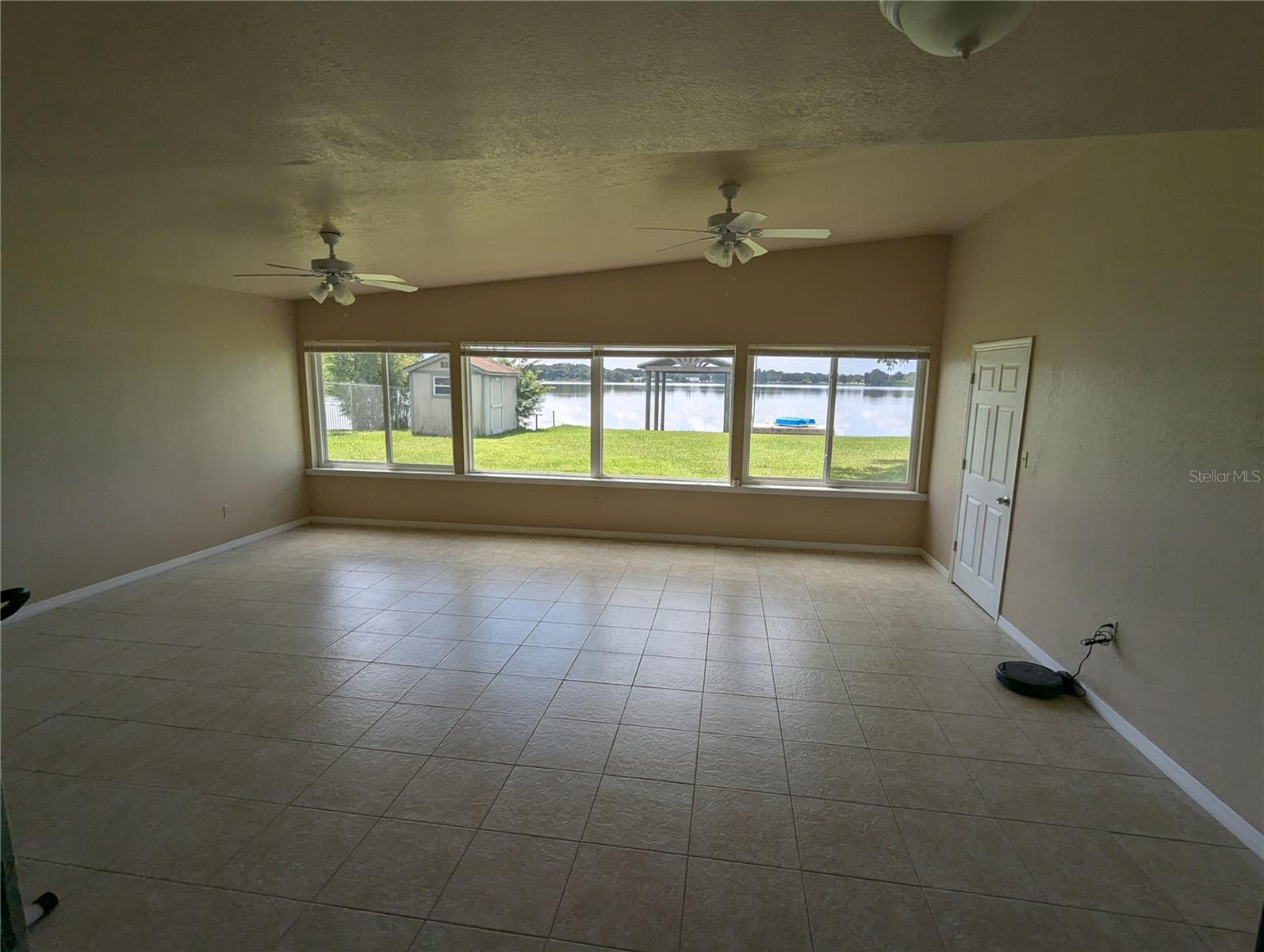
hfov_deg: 94.4
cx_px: 632
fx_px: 585
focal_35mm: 16
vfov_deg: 78.2
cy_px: 476
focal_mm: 2.35
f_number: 2.2
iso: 52
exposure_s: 1/616
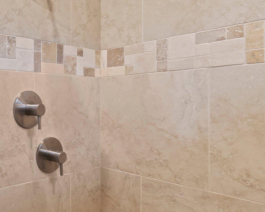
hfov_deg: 44.7
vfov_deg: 45.8
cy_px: 109
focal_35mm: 32
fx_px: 251
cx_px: -15
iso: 400
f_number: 9
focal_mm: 10
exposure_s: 1/2
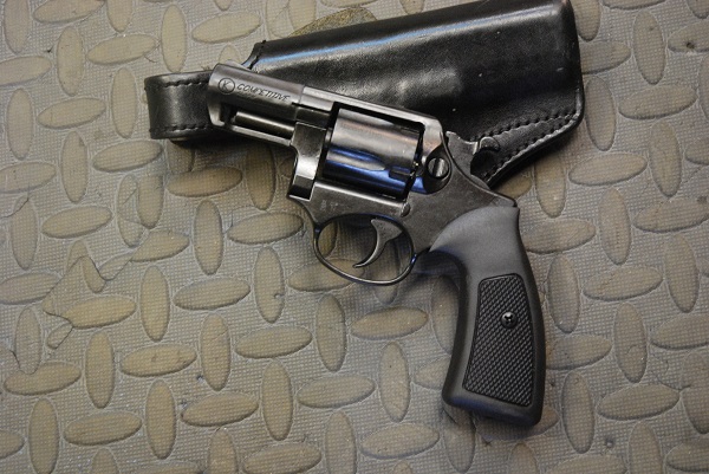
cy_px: 237
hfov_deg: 30.5
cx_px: 354
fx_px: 1301
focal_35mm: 66
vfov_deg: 20.6
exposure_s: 1/30
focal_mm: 44
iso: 1400
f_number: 4.5
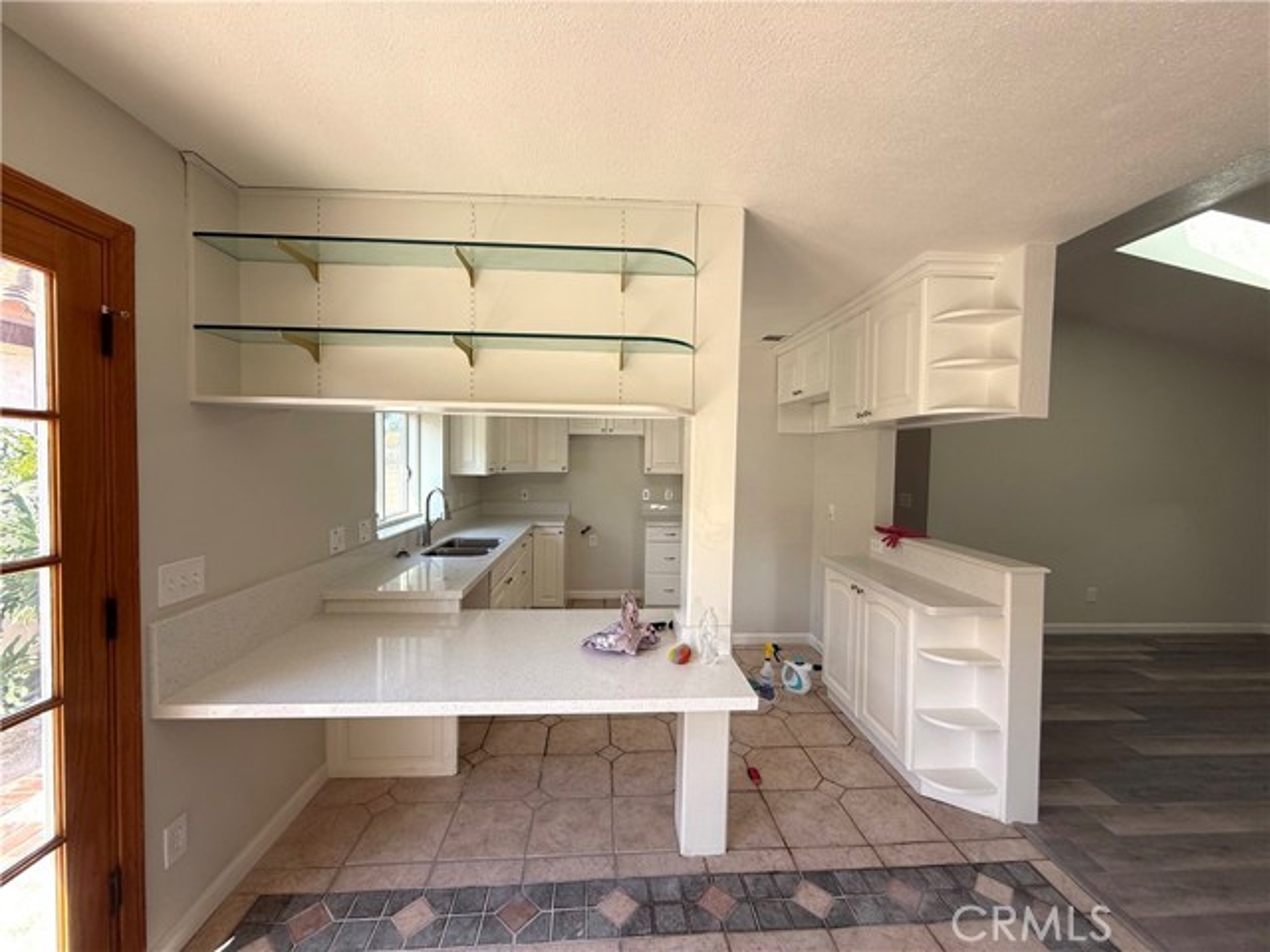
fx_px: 514
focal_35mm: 14
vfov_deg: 85.7
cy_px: 476
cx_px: 635
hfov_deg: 102.1
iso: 50
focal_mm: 2.22
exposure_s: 1/105
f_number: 2.2
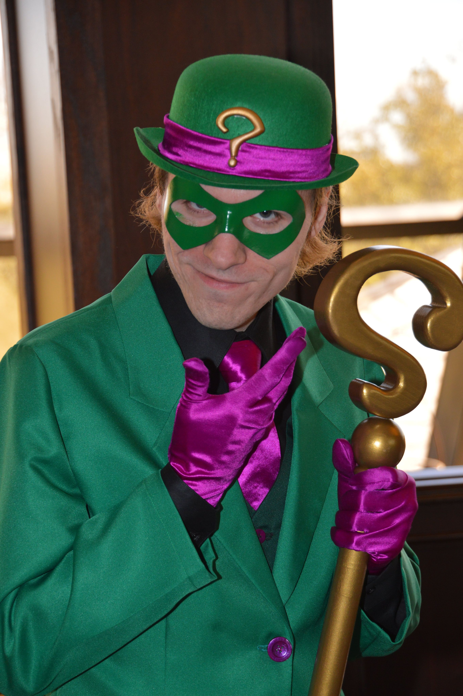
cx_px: 232
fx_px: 2261
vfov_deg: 17.5
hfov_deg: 11.7
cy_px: 348
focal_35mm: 117
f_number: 5.3
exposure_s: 1/100
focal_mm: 78
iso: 400
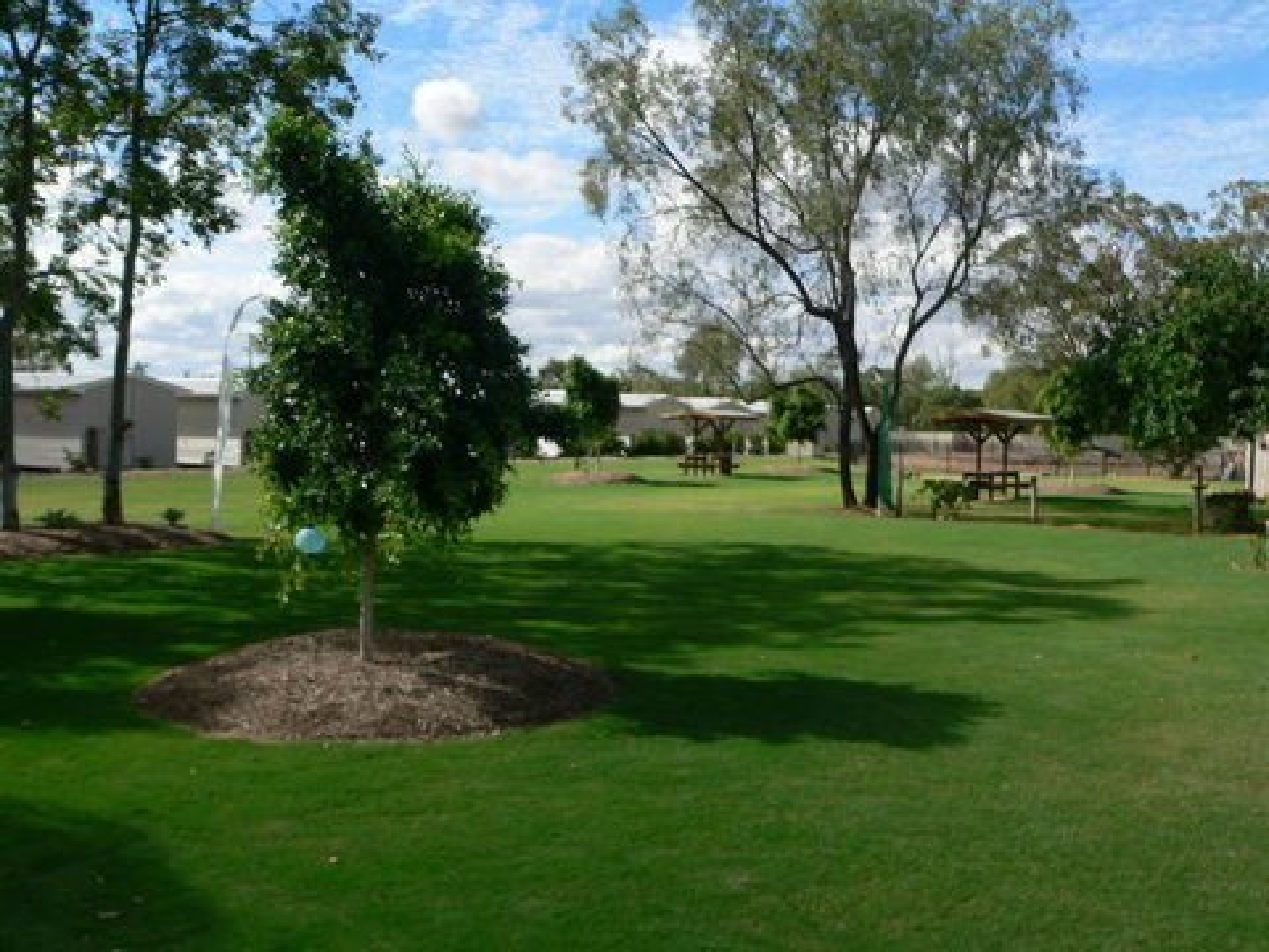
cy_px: 476
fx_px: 1320
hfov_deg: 51.4
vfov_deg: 39.7
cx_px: 634
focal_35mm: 36
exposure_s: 1/800
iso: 80
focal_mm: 6
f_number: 4
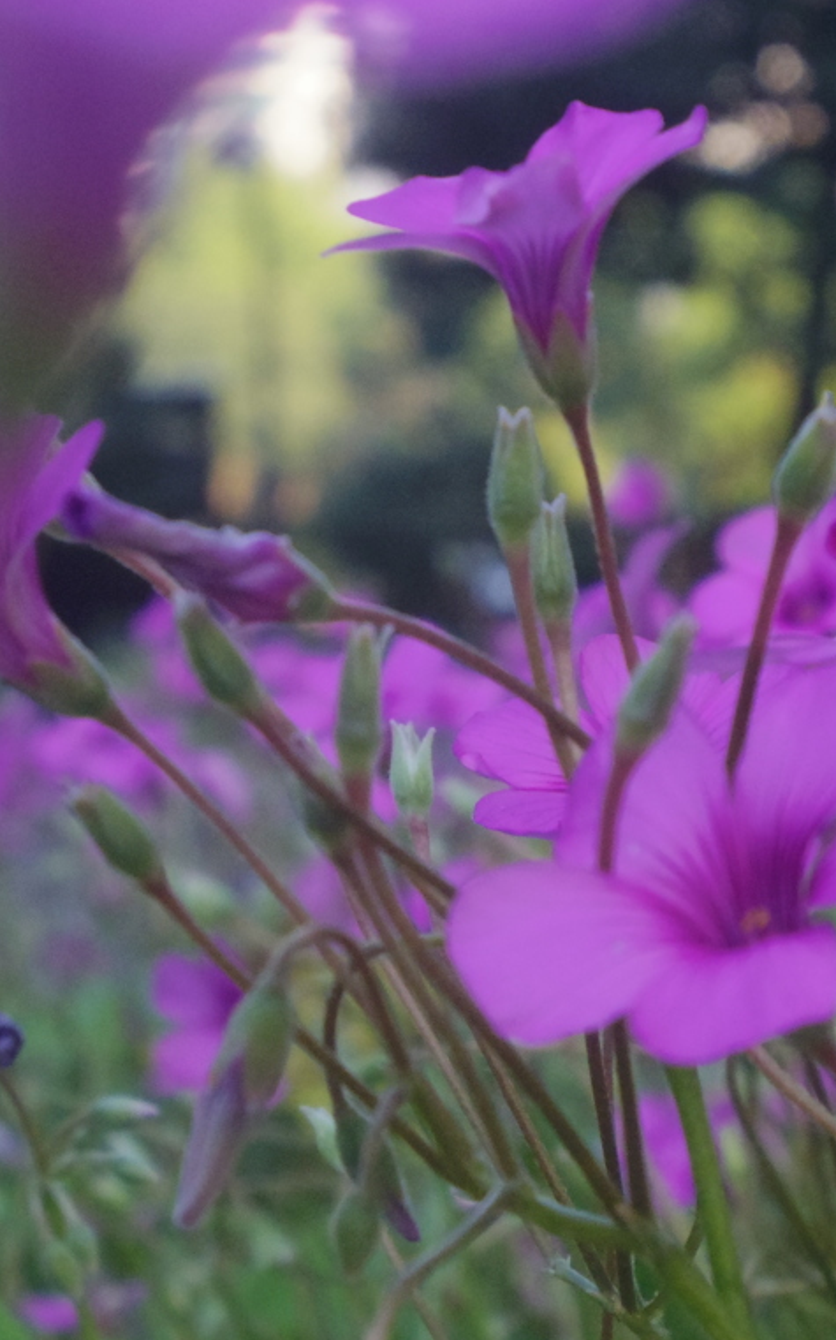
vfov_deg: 17.8
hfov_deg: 11.2
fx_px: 4269
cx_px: 634
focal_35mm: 117
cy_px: 669
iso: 800
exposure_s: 1/320
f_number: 6.3
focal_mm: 14.7
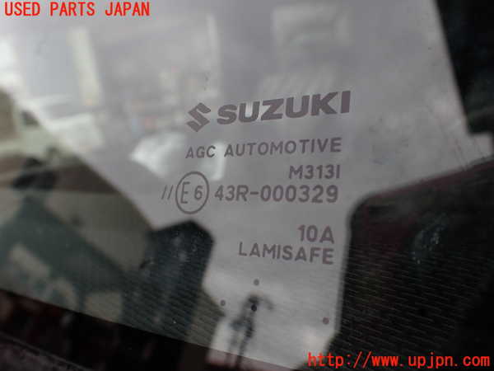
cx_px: 247
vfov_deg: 46.8
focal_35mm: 30
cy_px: 186
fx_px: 428
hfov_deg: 60.0
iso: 100
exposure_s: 1/200
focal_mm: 5.4
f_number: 3.2
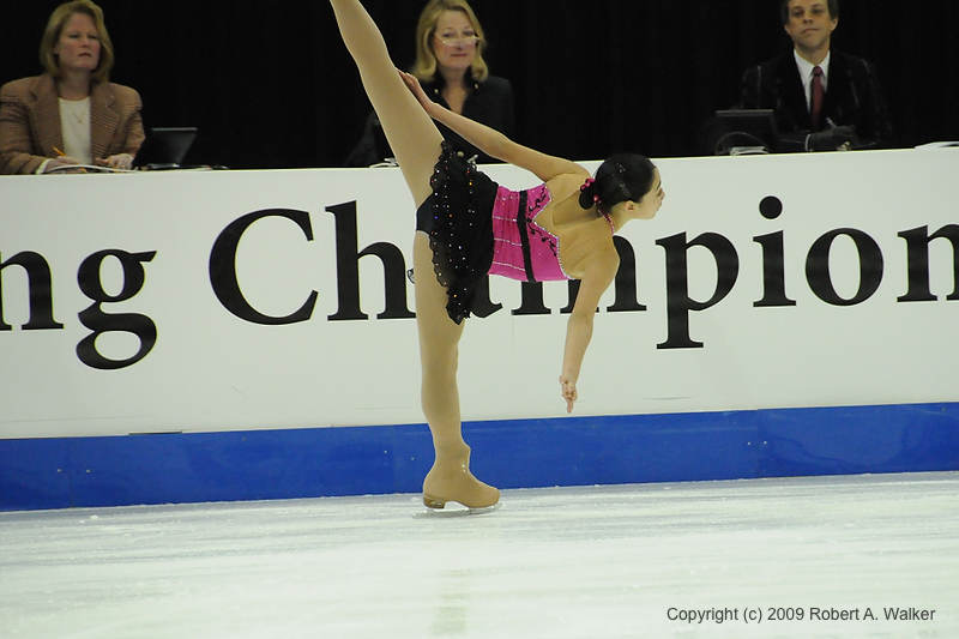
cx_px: 480
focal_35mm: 300
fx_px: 7990
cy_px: 320
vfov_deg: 4.6
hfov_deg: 6.9
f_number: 5.6
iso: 3200
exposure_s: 1/640
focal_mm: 200
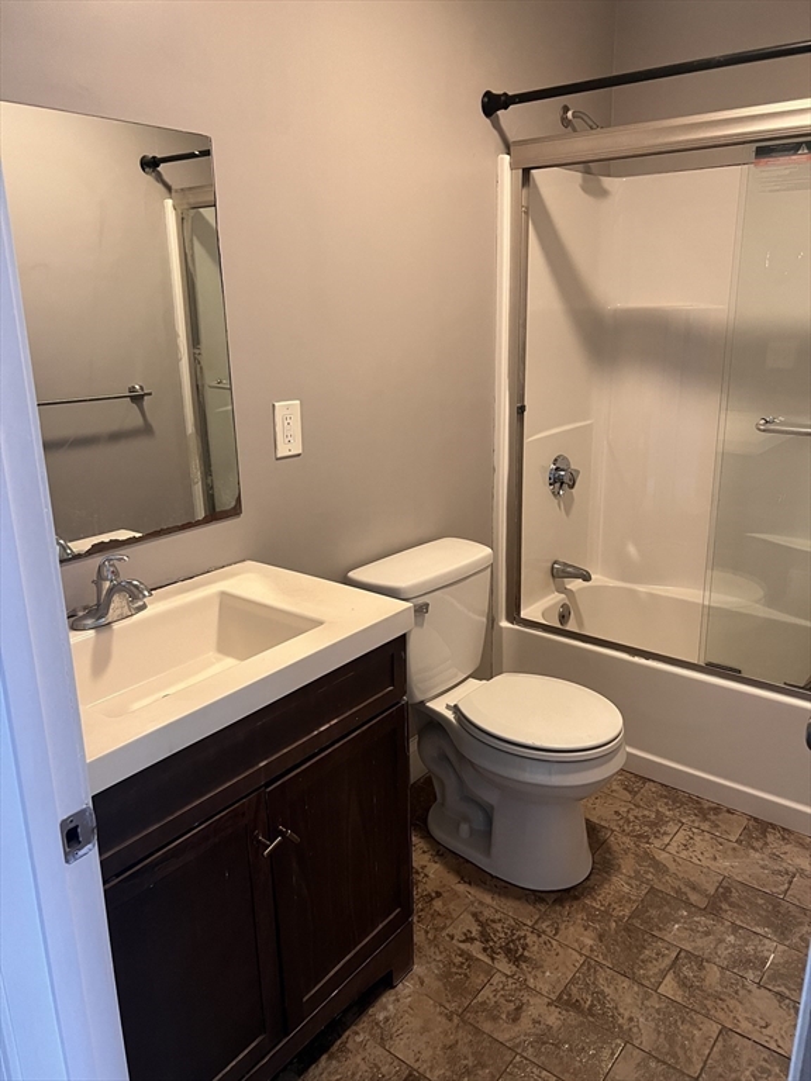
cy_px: 540
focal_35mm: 26
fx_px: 812
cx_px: 406
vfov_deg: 67.3
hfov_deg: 53.1
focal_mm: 5.7
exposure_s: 1/60
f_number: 1.5
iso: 500
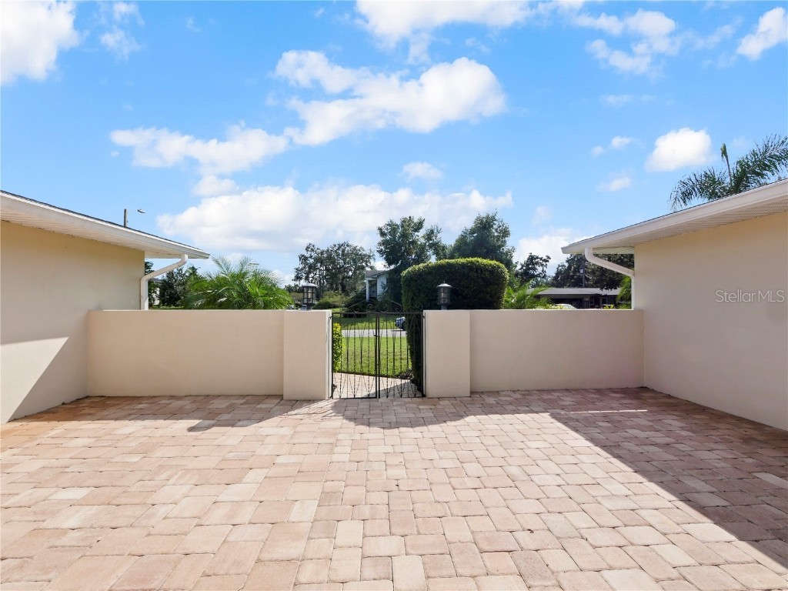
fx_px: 319
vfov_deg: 85.7
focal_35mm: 14
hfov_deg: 102.1
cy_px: 296
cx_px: 394
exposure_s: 1/500
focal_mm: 7
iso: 200
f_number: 9
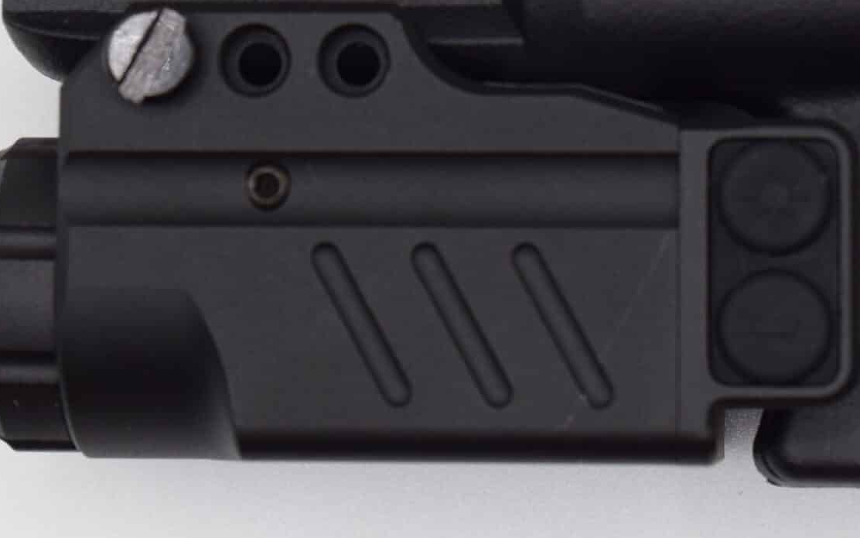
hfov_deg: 11.9
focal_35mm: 176
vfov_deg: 7.4
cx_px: 490
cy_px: -10
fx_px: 4125
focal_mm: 50
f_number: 9
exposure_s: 1/125
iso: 400
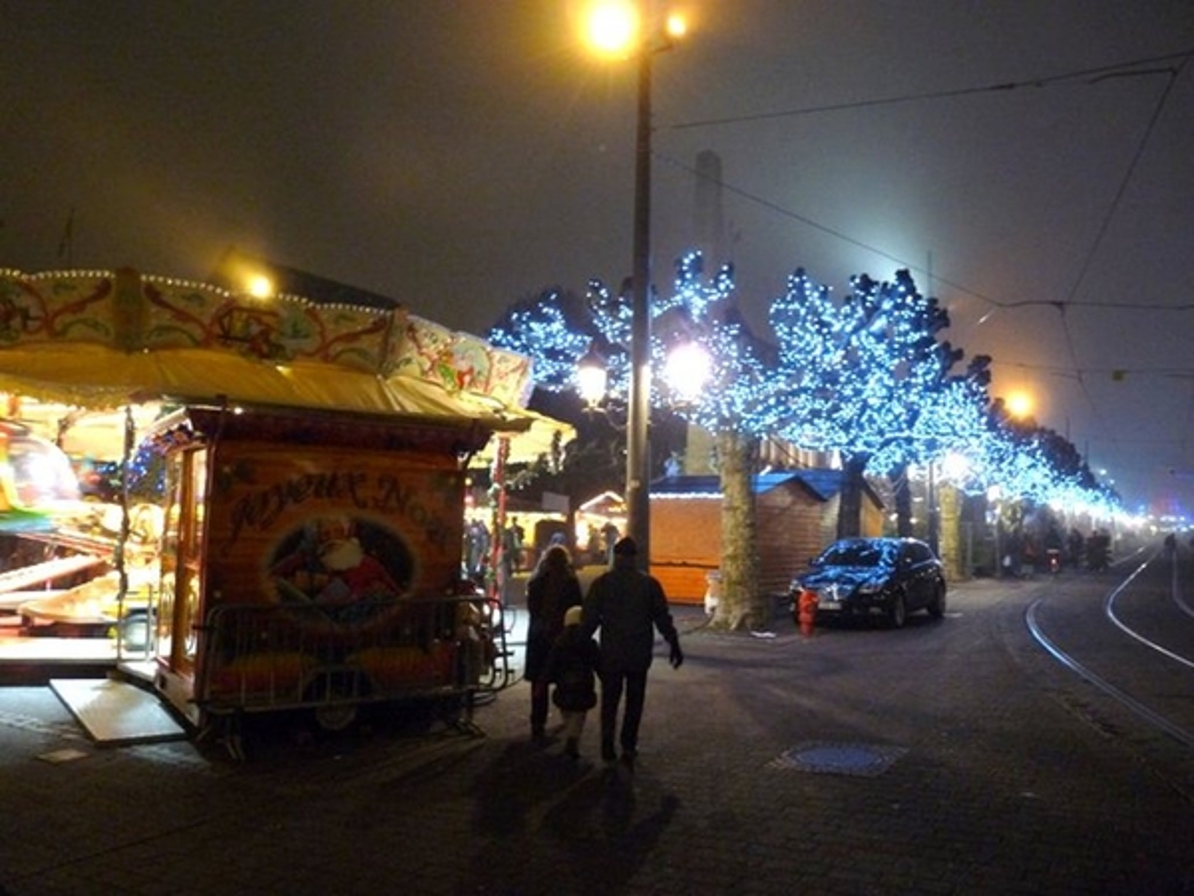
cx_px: 597
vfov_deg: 51.4
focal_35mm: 27
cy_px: 448
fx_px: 931
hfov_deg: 65.3
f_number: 2.8
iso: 400
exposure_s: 1/13
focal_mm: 4.8
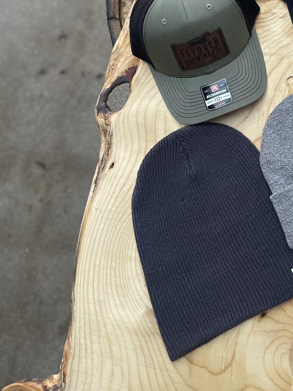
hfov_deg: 31.0
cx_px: 250
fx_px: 508
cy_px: 57
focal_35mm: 45
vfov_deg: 39.7
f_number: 1.6
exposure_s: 1/60
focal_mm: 4.2
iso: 200
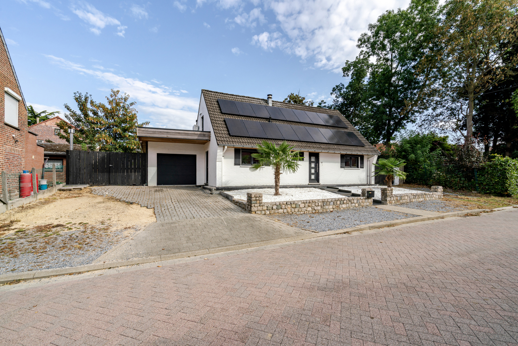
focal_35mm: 16
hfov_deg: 96.7
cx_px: 259
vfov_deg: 73.8
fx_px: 230
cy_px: 173
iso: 250
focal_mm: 16
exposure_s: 1/320
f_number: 11
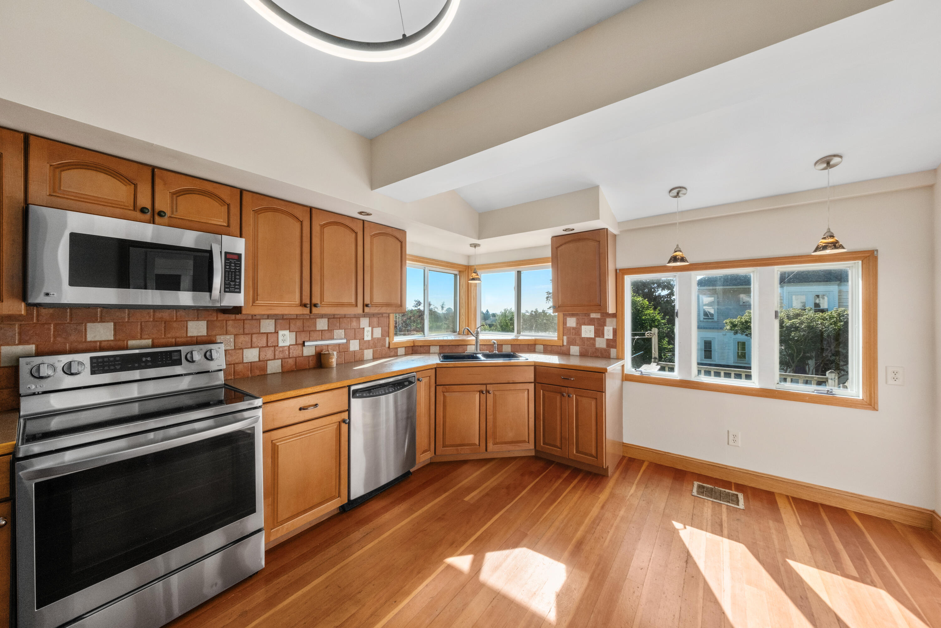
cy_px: 314
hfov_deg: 112.6
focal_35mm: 12
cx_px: 470
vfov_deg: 90.0
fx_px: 314
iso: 400
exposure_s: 1/50
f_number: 8
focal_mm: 8.1
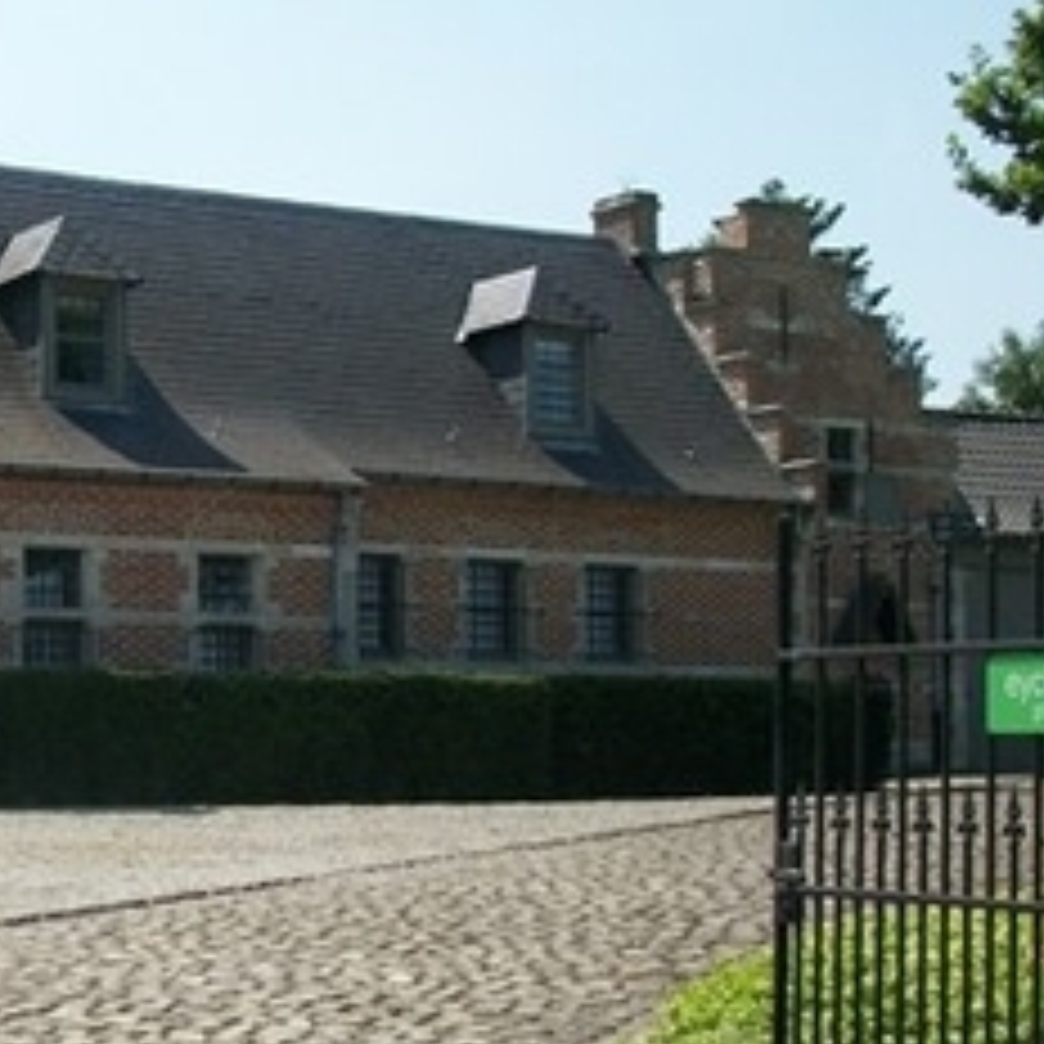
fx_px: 2491
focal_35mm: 73
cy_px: 608
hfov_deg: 22.5
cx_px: -63
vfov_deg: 23.6
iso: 80
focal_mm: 5.7
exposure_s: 1/160
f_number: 8.8
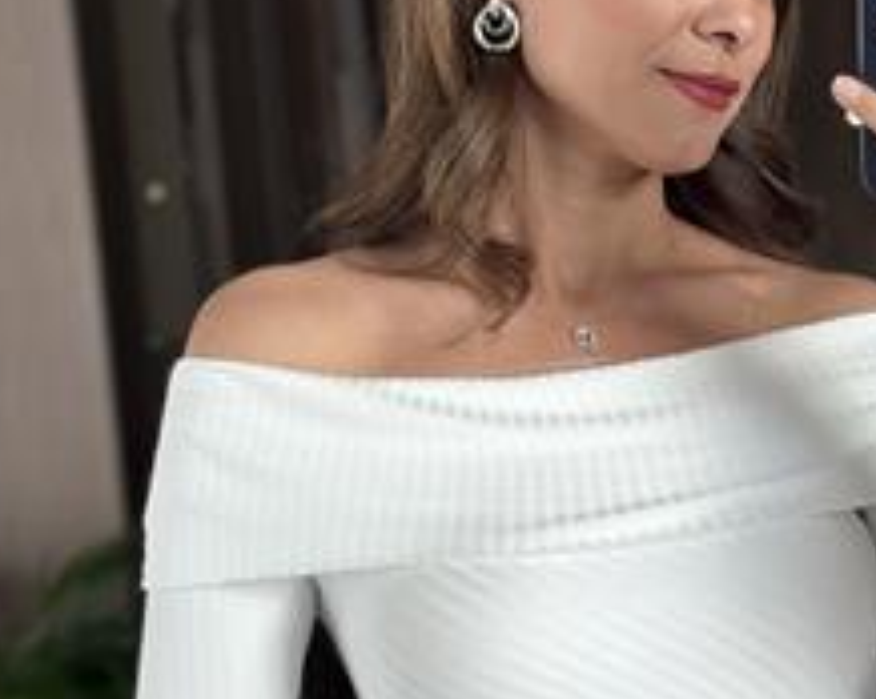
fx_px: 2823
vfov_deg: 14.1
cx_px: 699
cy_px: 470
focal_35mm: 109
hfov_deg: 17.5
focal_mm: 6.86
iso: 125
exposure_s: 1/141
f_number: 1.78
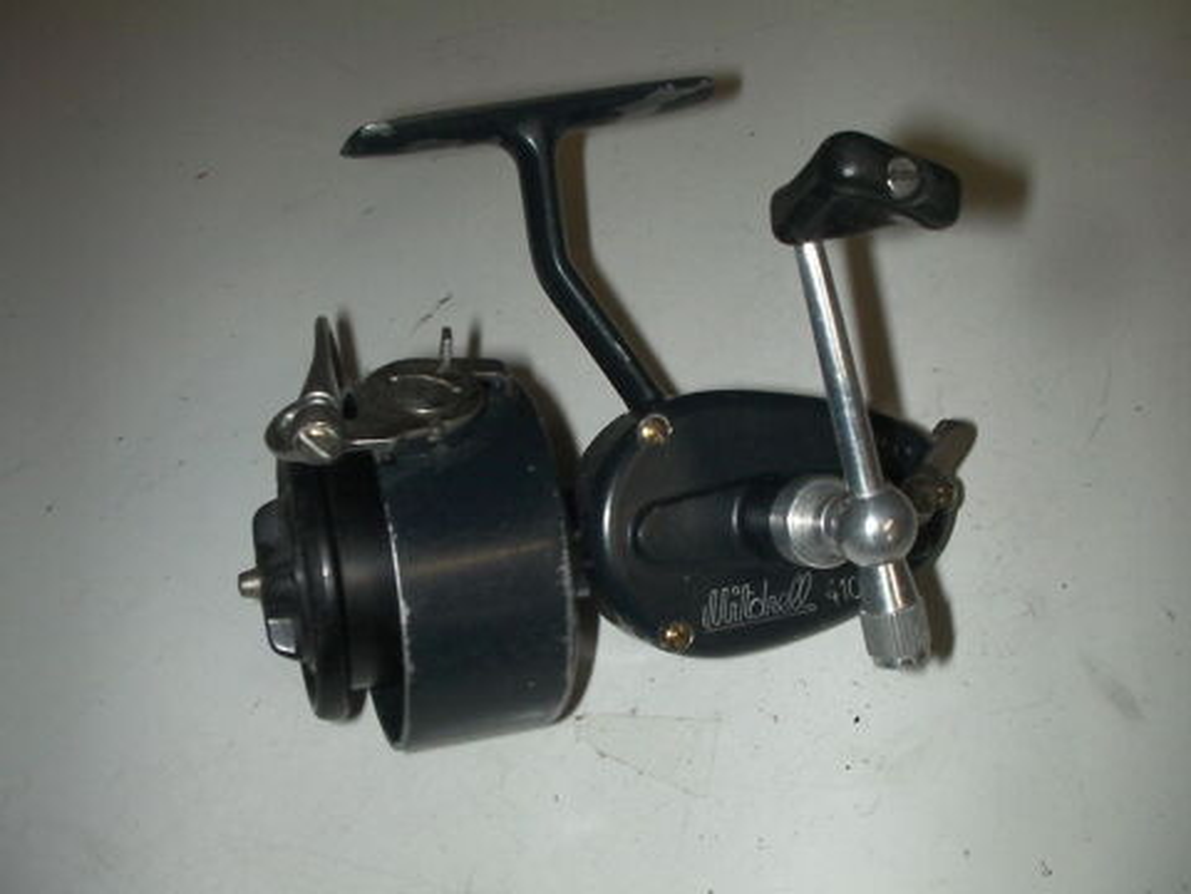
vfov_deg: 37.7
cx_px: 596
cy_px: 447
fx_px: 1307
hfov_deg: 49.0
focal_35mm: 38
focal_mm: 6.3
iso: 200
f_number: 5.6
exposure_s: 1/30
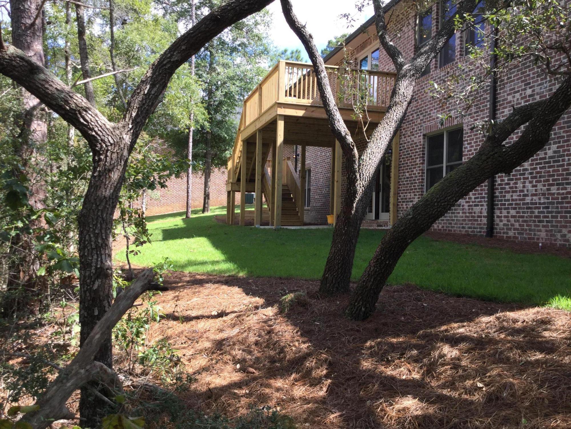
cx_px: 286
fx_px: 511
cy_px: 214
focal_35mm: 31
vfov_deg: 45.4
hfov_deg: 58.4
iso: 25
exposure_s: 1/289
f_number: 2.4
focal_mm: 3.3
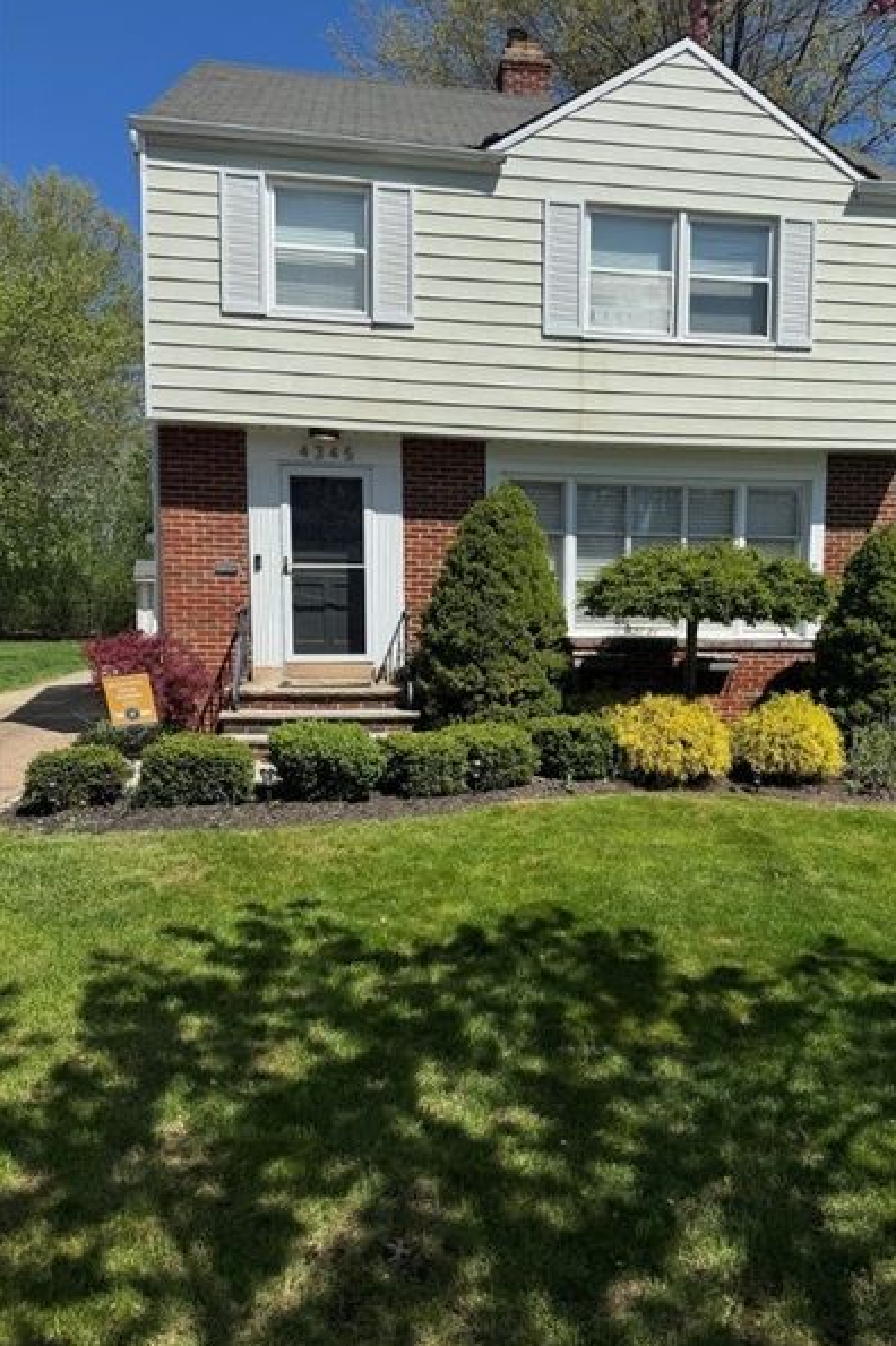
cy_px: 698
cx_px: 563
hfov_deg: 45.9
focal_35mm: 28
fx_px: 1046
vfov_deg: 65.5
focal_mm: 6.76
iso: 80
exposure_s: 1/10417
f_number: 1.78
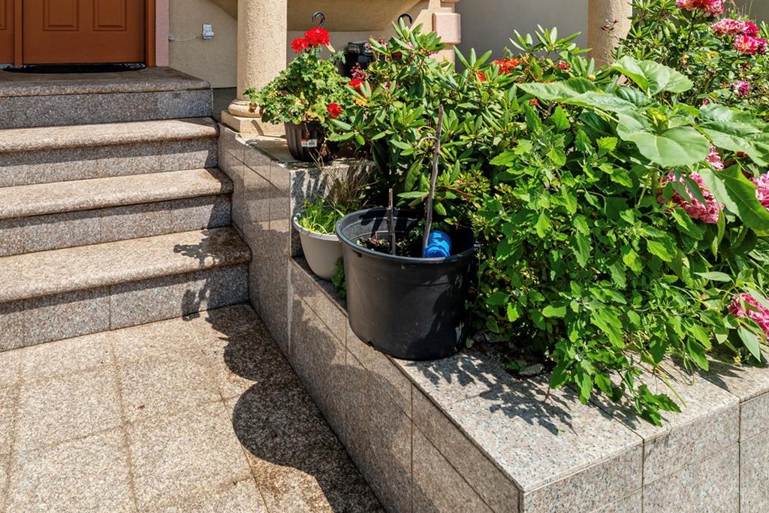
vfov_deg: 46.8
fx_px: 513
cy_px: 33
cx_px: 268
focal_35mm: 24
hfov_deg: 71.9
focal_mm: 12
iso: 100
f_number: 9
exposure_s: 1/50
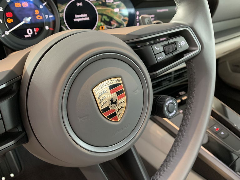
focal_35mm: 26
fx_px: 180
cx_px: 120
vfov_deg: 53.1
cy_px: 90
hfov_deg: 67.3
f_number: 1.8
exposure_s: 1/31
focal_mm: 4.25
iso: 320
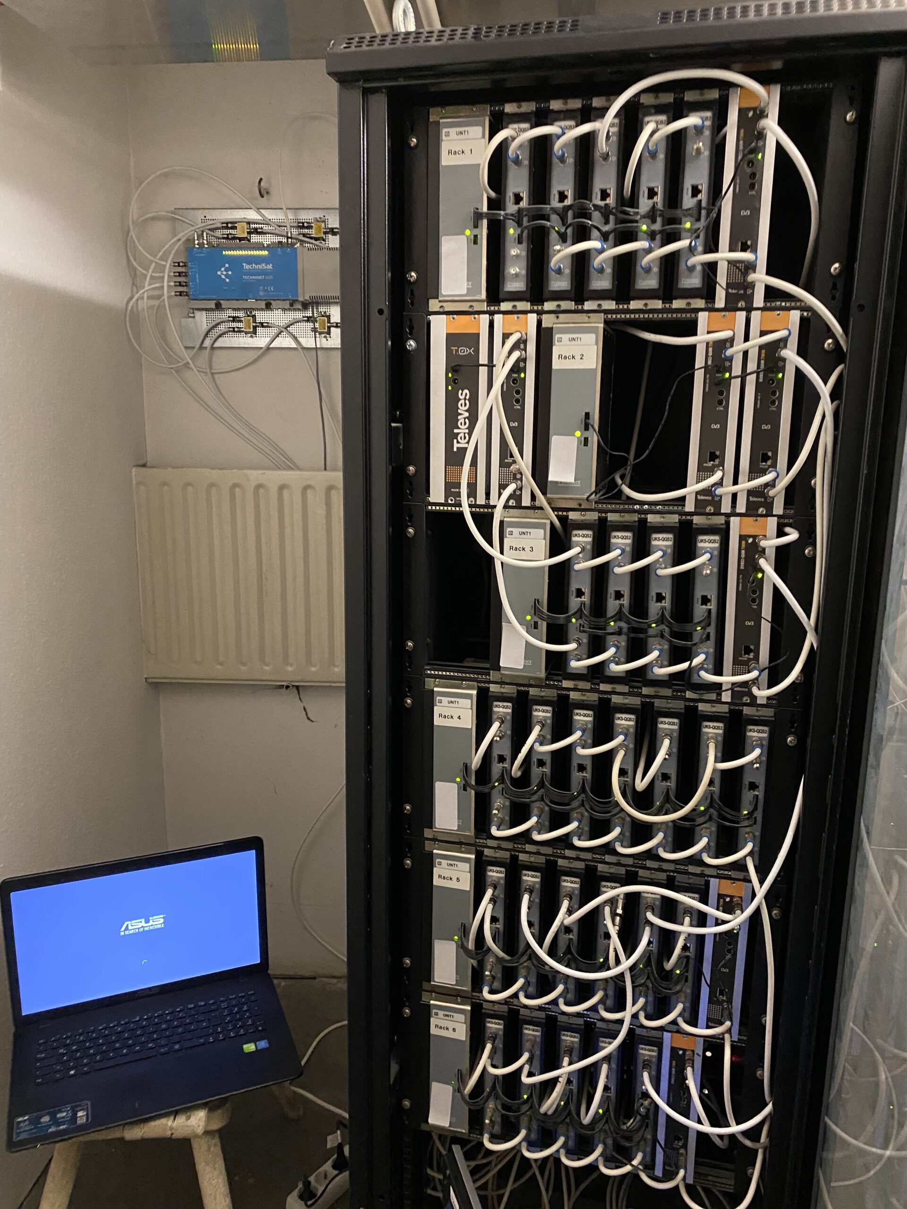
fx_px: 908
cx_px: 454
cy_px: 604
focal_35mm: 26
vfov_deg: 67.3
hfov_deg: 53.1
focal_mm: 4.25
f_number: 1.8
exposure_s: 1/25
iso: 640
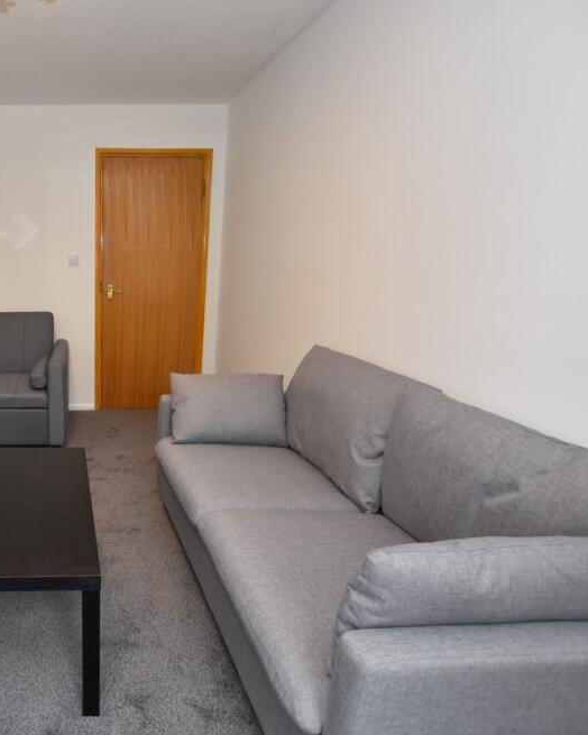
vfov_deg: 75.0
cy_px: 382
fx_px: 479
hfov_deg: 55.0
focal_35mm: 22
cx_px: 61
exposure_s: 1/125
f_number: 4
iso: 800
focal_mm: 10
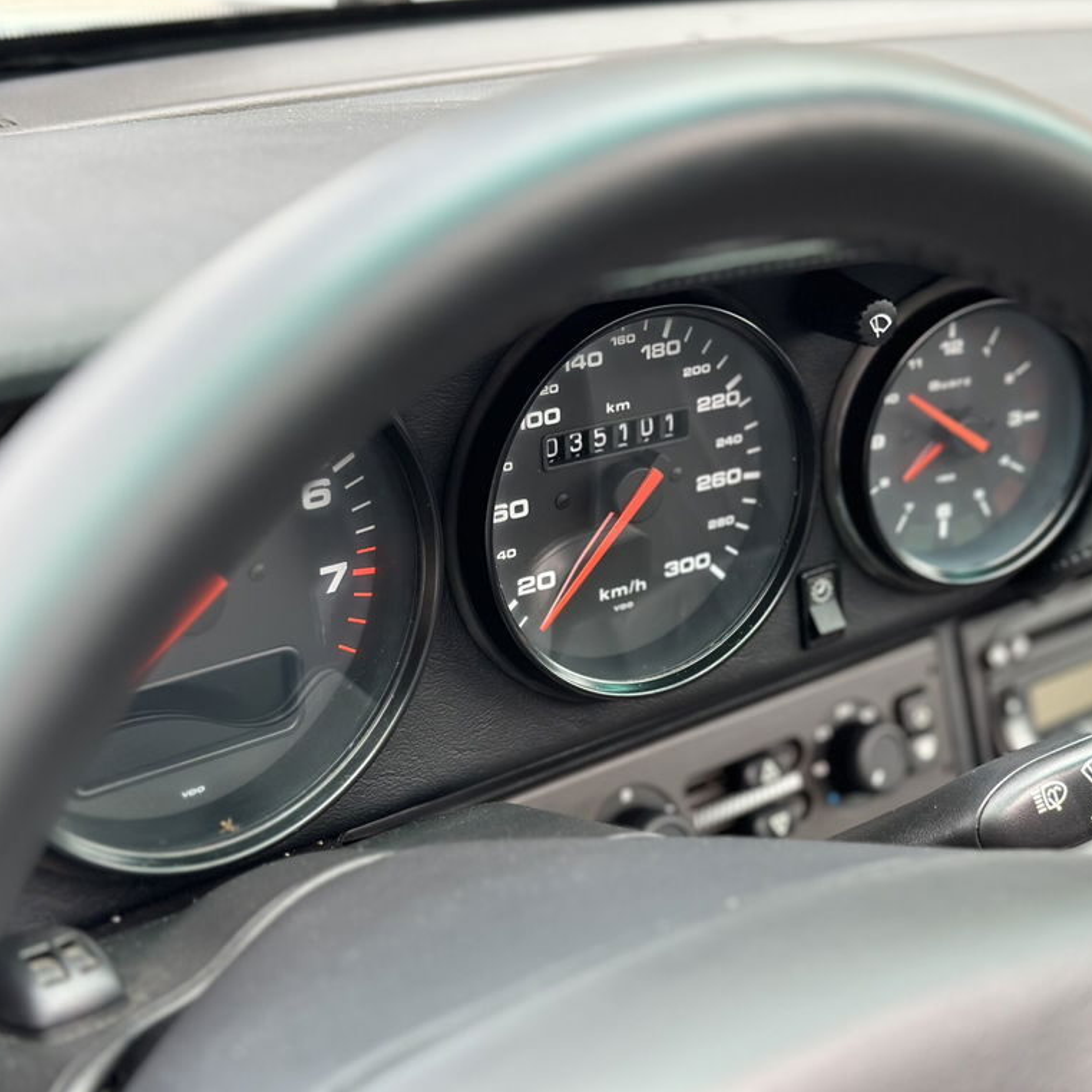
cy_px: 545
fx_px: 2034
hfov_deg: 30.0
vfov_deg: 30.0
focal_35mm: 57
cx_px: 652
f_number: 1.78
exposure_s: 1/132
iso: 80
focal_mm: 6.86
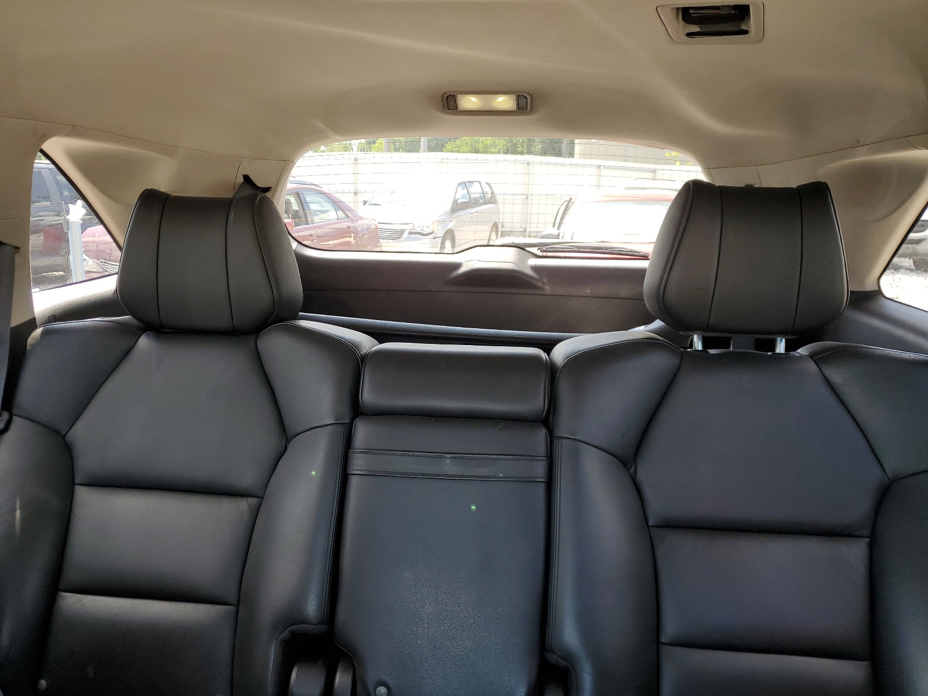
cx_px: 464
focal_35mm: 26
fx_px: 697
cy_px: 348
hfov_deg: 67.3
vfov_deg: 53.1
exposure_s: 1/127
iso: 50
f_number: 1.5
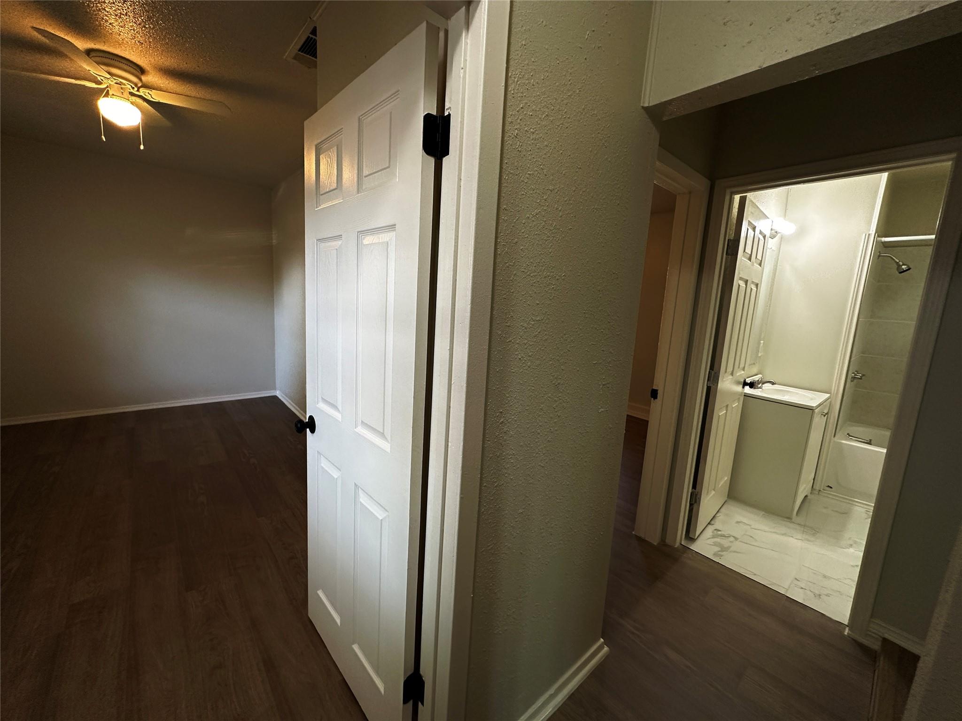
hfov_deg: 102.1
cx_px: 481
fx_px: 389
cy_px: 360
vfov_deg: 85.7
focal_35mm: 14
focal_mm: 2.22
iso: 200
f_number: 2.2
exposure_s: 1/120
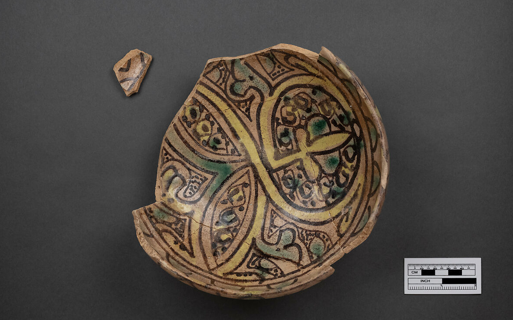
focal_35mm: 52
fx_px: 727
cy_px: 171
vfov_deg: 24.9
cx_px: 256
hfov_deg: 38.9
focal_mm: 50
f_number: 13
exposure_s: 1/80
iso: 640
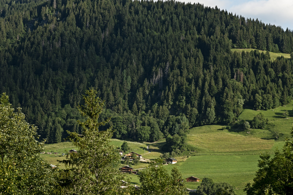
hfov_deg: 19.4
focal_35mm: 105
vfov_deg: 13.1
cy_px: 98
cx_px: 146
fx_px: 855
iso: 100
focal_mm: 105
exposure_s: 1/250
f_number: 7.1
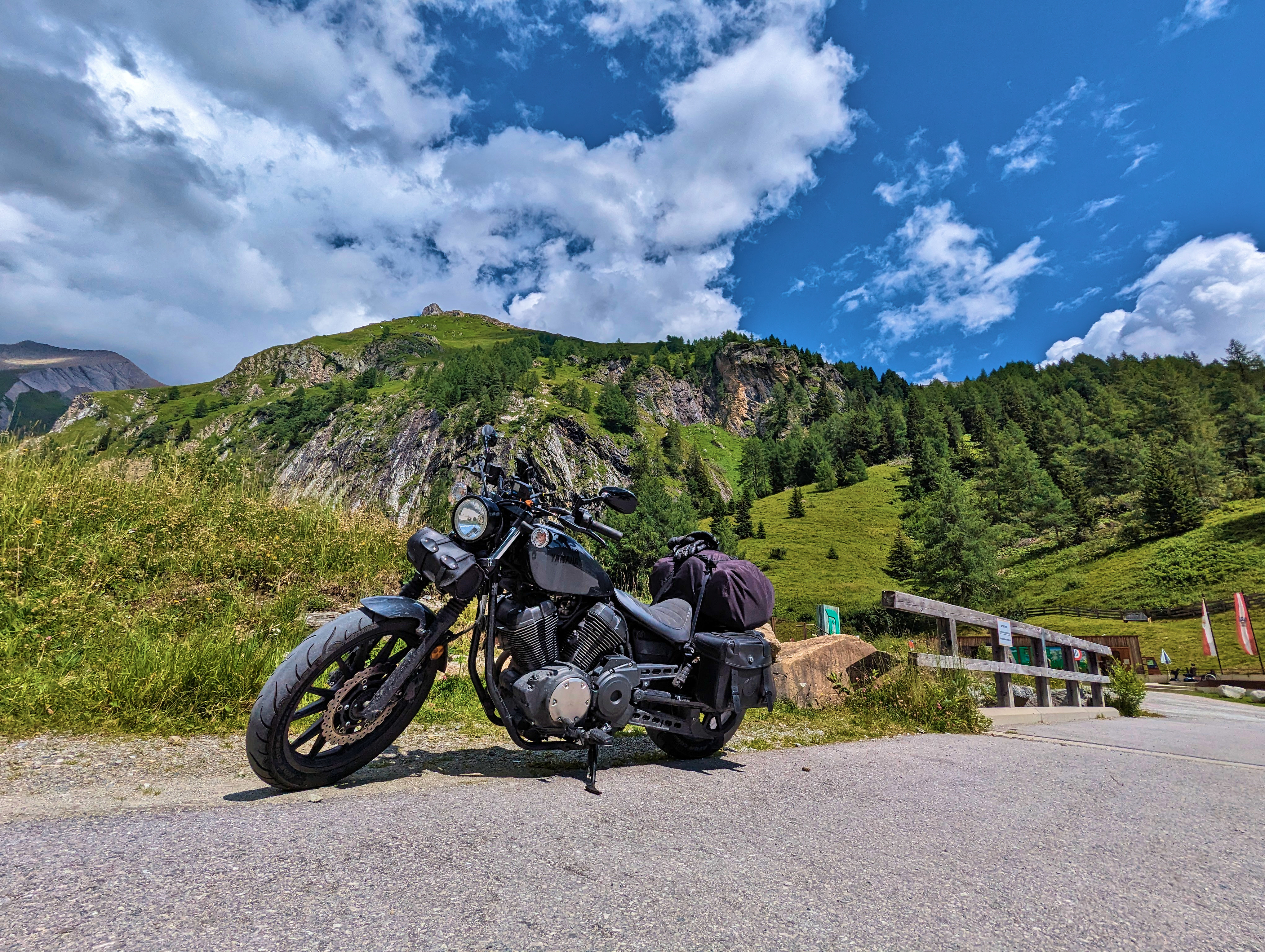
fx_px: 586
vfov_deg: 78.2
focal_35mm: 16
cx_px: 632
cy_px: 476
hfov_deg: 94.4
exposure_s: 1/3205
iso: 51
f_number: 2.2
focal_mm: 2.35
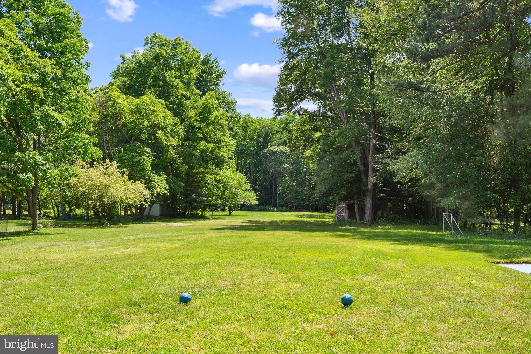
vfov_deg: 42.3
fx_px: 457
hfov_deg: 60.3
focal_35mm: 31
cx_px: 266
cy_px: 177
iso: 160
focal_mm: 20.8
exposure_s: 1/100
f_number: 13
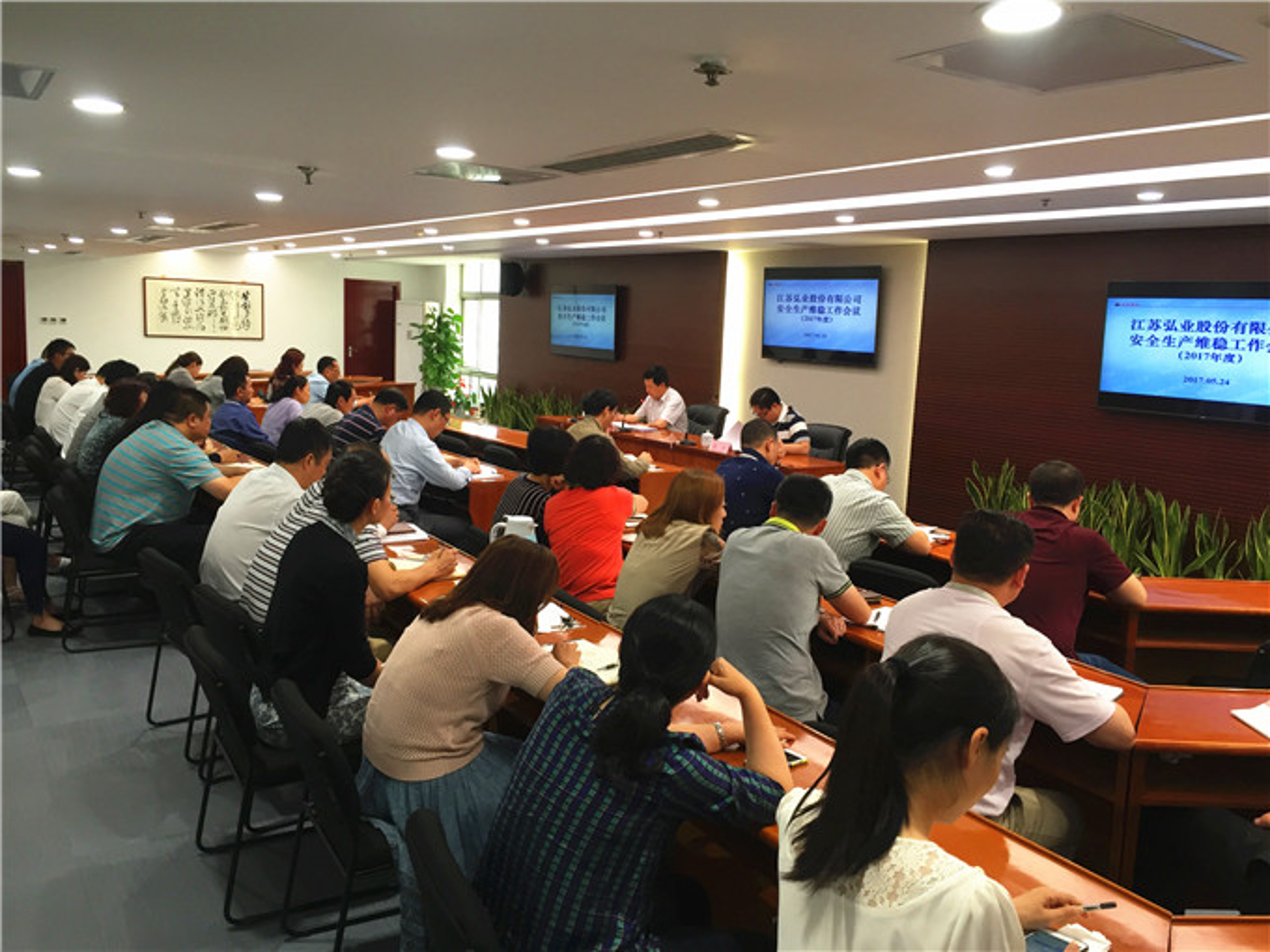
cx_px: 635
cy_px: 476
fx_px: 1064
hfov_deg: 61.7
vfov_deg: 48.2
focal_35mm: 29
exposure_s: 1/33
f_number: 2.2
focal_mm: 4.15
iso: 80
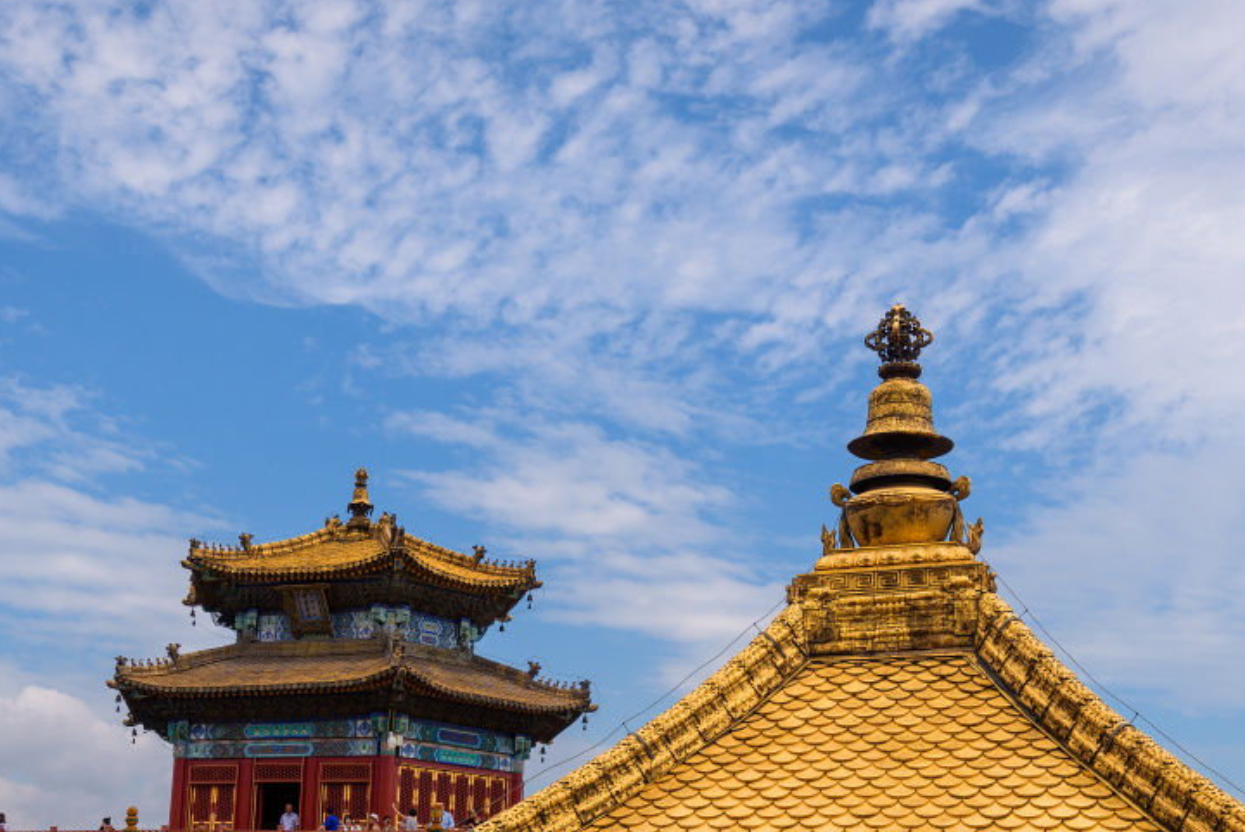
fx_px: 1730
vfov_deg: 26.6
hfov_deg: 39.6
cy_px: 643
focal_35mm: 50
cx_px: 597
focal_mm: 30
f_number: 8
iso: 200
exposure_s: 1/500
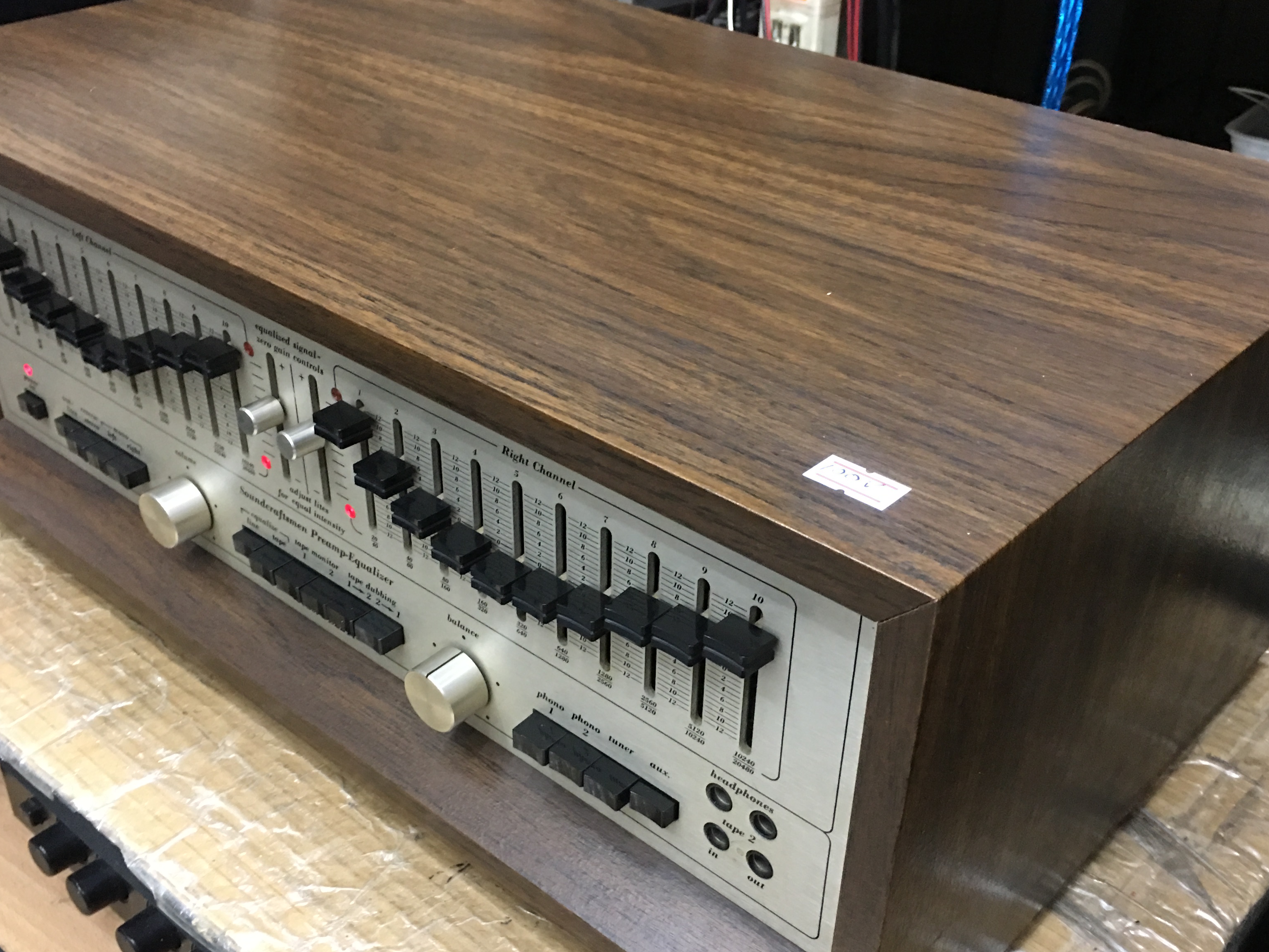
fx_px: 1393
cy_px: 551
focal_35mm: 38
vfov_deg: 37.6
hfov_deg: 49.0
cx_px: 637
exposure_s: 1/10
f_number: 2.2
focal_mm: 4.15
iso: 80
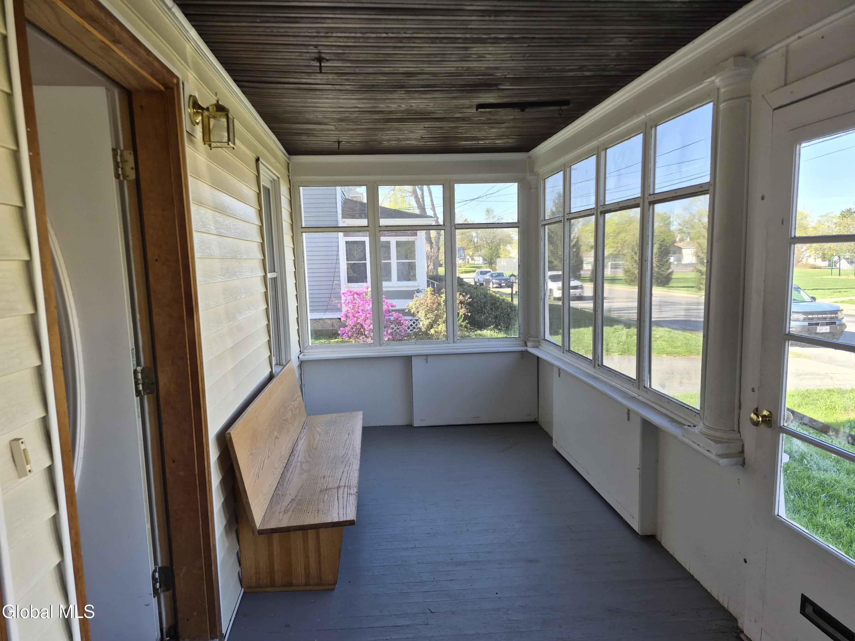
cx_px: 428
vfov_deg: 58.9
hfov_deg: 73.9
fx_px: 568
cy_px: 320
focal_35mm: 23
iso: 80
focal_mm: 5.4
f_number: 1.8
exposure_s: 1/714
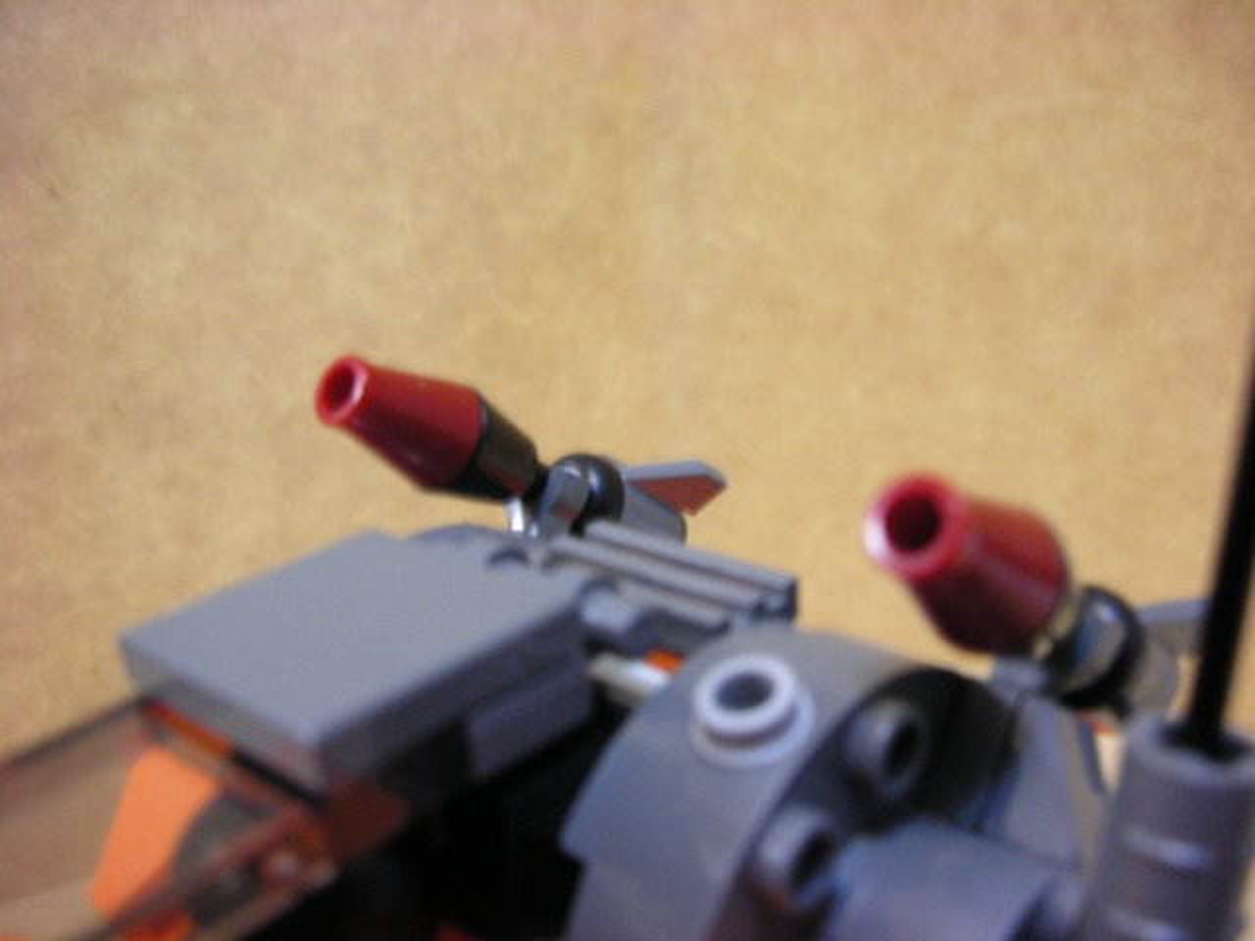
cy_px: 470
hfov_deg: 52.6
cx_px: 628
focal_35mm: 35
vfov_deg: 40.7
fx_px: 1269
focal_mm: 5.8
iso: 200
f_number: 3
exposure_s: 1/3.7
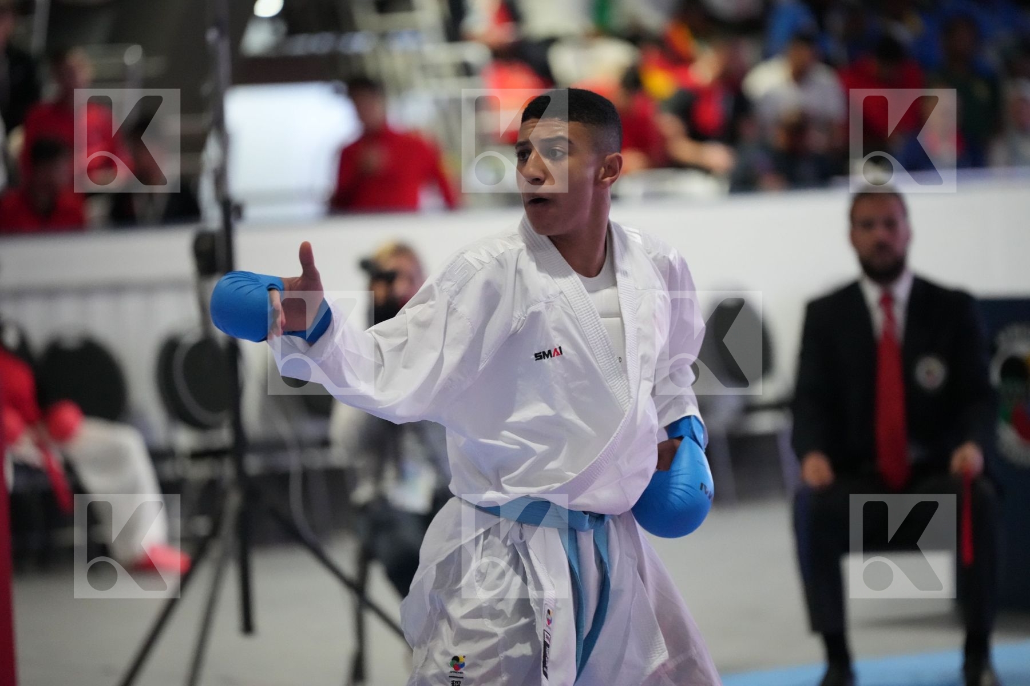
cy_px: 343
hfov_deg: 10.3
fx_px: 5722
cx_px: 515
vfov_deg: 6.9
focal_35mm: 200
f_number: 2.8
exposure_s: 1/800
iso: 10000
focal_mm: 200
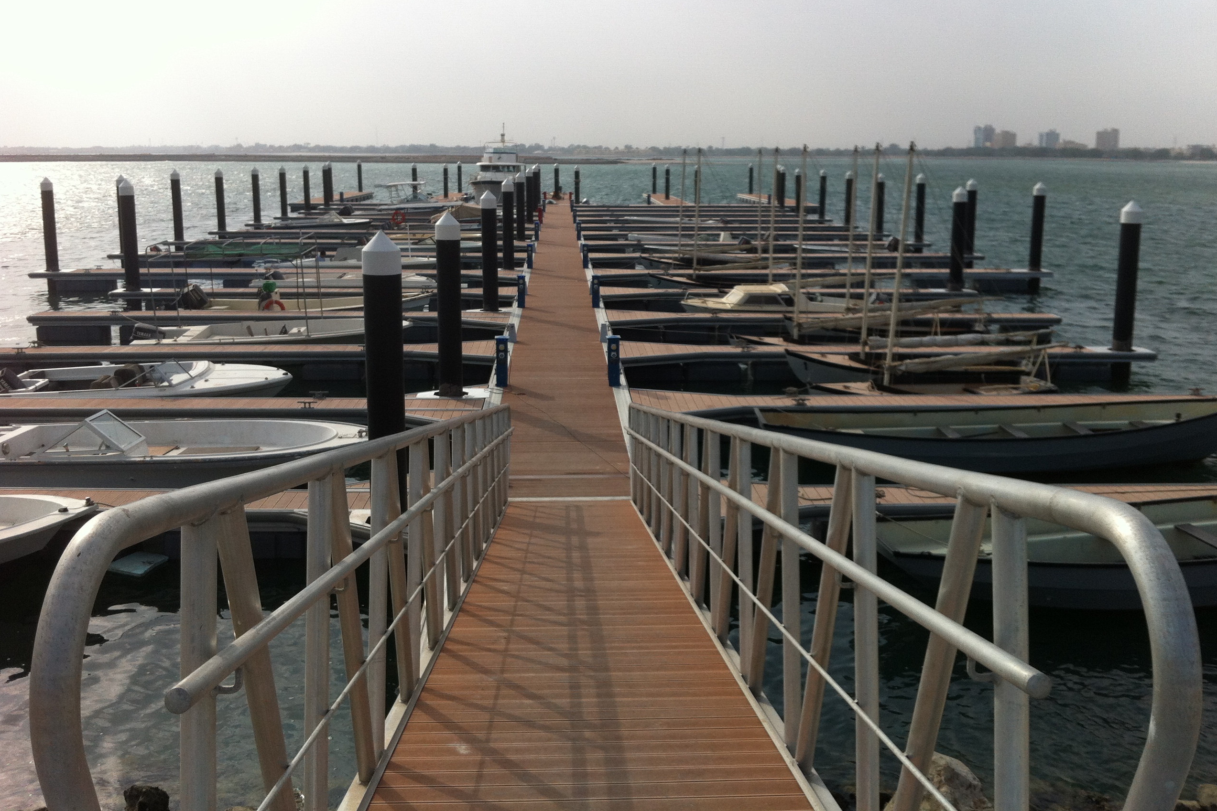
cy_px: 373
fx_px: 1251
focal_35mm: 37
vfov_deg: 35.9
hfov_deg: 51.9
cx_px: 609
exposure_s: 1/1676
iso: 80
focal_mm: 3.85
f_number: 2.8
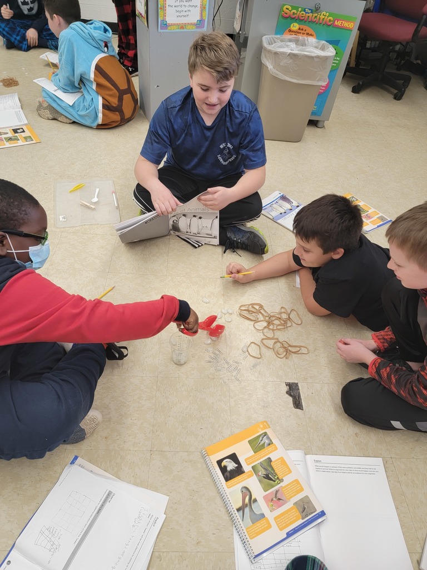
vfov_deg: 71.6
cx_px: 214
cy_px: 285
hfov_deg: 56.8
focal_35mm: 24
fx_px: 395
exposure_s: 1/120
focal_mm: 6.7
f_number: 1.8
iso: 160
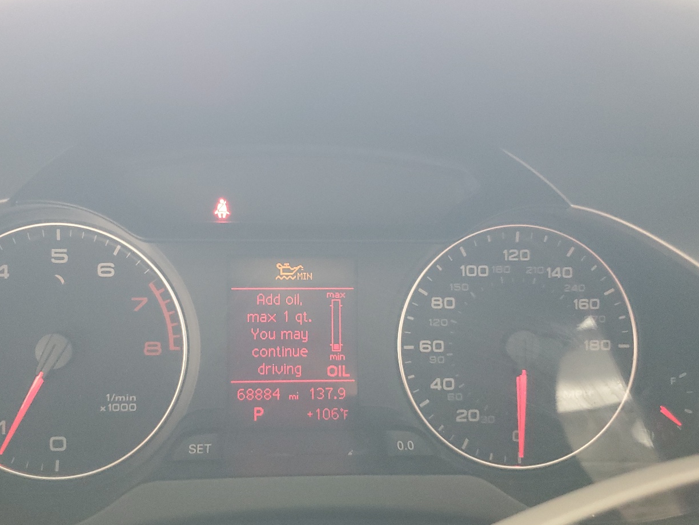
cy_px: 289
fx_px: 687
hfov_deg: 53.8
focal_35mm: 34
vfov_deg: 41.7
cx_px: 306
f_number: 1.5
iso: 340
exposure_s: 1/60.2
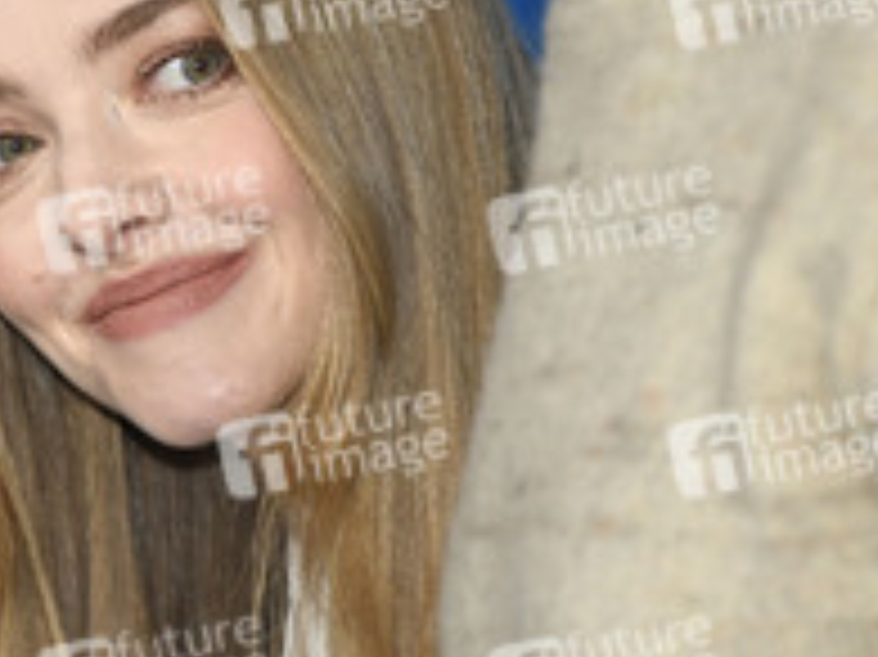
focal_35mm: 444
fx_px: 11255
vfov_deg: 3.3
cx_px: 214
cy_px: 333
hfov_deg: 4.5
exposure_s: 1/400
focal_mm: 200
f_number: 4
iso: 640
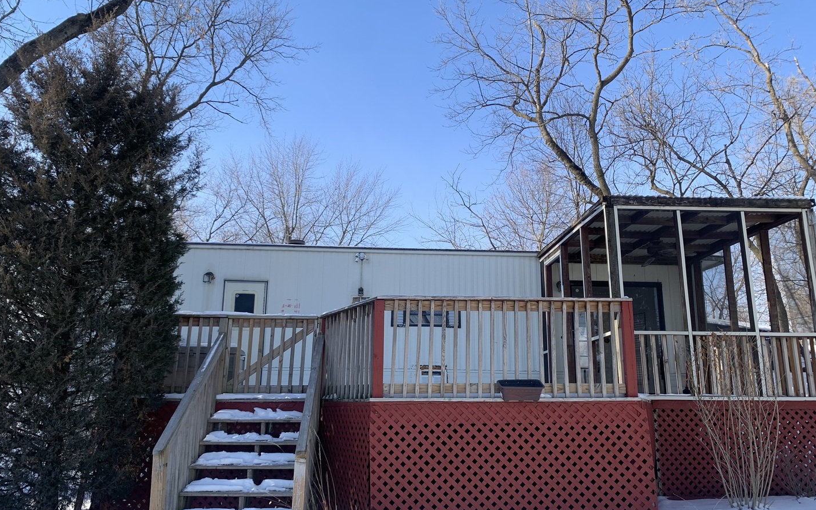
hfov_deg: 66.5
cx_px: 412
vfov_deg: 44.5
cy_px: 271
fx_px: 623
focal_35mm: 28
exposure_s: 1/1163
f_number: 1.8
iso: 25
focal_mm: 4.25
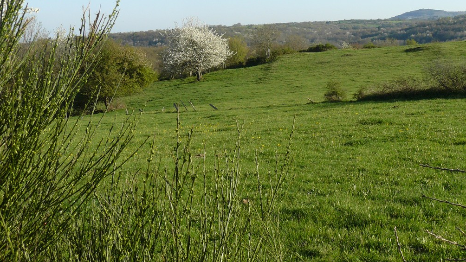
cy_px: 78
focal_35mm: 50
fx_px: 618
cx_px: 288
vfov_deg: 23.8
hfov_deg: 41.1
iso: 100
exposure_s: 1/200
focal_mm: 6
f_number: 4.5
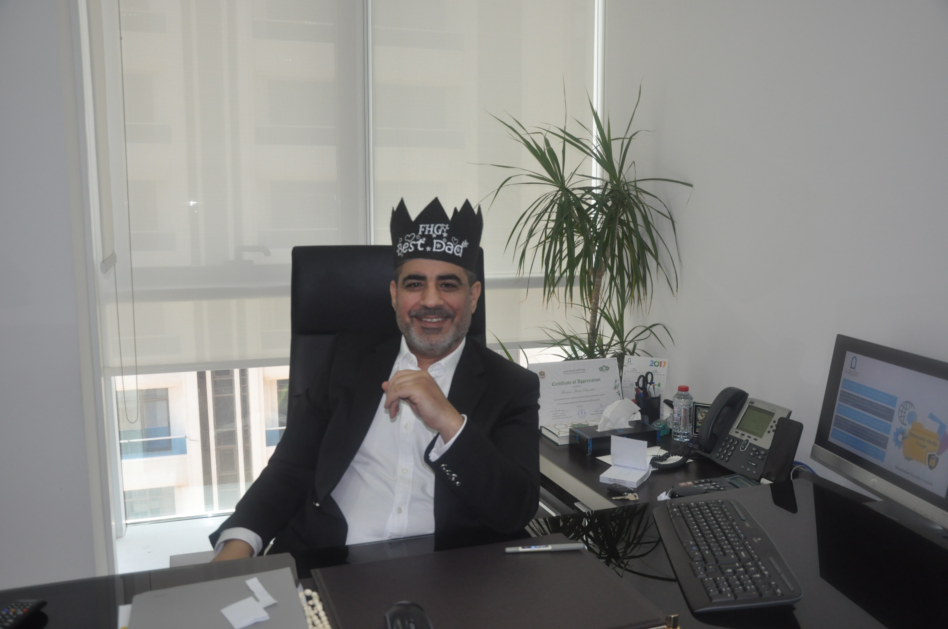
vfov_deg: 41.6
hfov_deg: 59.6
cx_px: 474
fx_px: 828
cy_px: 314
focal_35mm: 32
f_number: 4
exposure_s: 1/200
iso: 800
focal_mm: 21
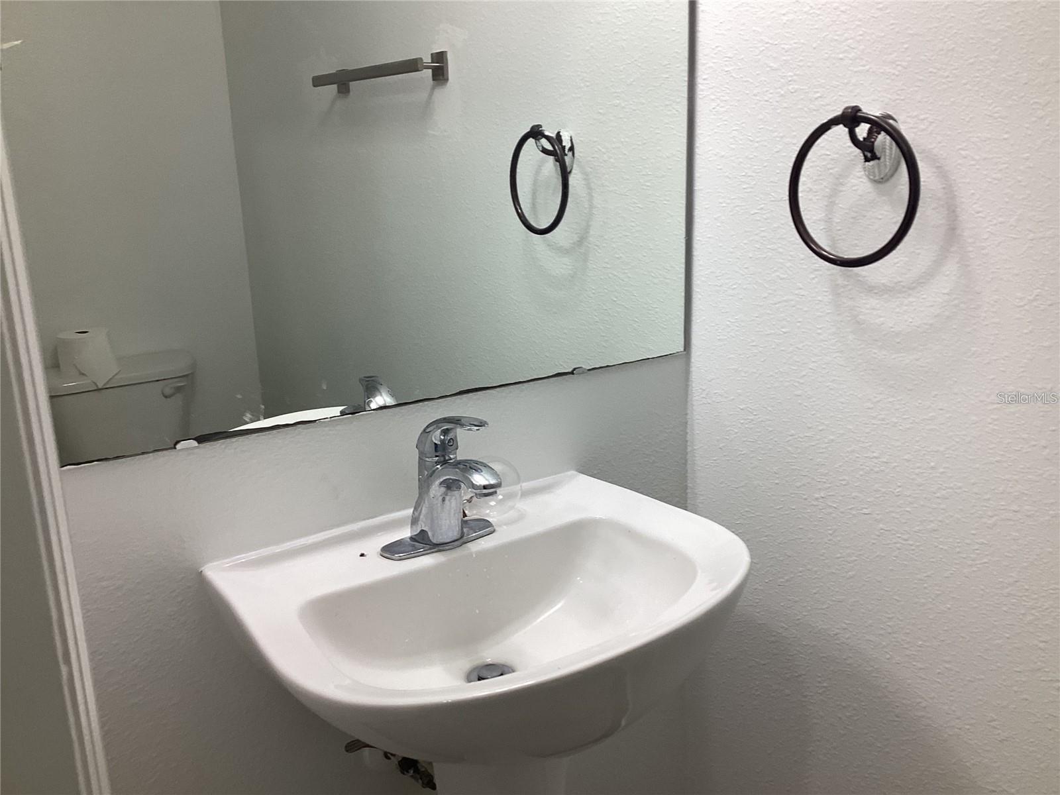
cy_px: 398
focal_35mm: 31
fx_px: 949
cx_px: 530
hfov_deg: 58.4
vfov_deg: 45.4
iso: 50
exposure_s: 1/60
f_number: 2.4
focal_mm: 3.3
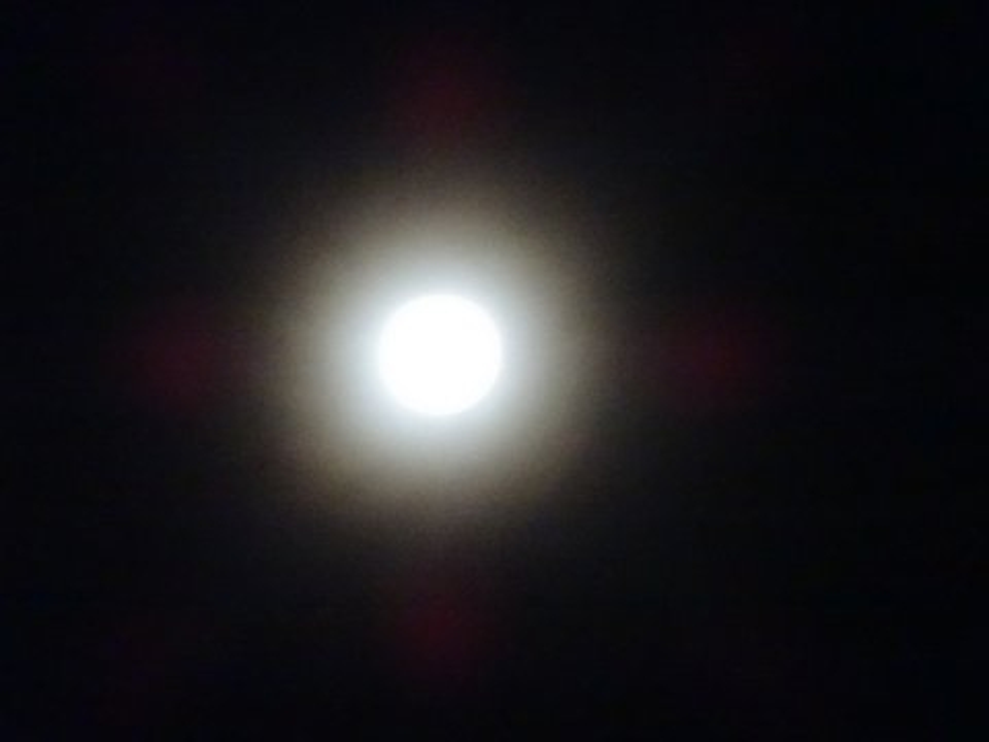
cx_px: 494
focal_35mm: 426
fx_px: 12171
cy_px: 371
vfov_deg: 3.5
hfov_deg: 4.7
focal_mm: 72.78
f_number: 6.3
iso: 3200
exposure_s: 1/40
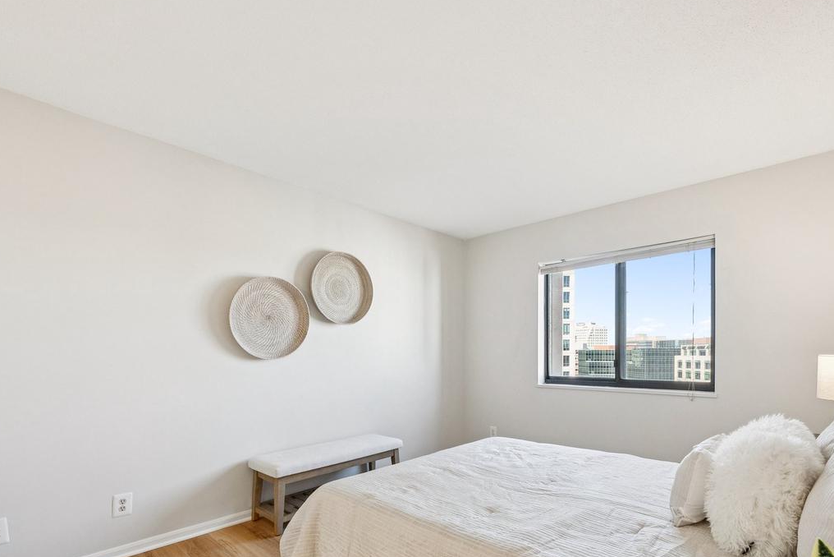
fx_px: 394
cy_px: 356
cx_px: 447
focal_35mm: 17
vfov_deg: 69.1
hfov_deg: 93.1
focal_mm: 12
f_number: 7.1
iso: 640
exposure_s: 1/80
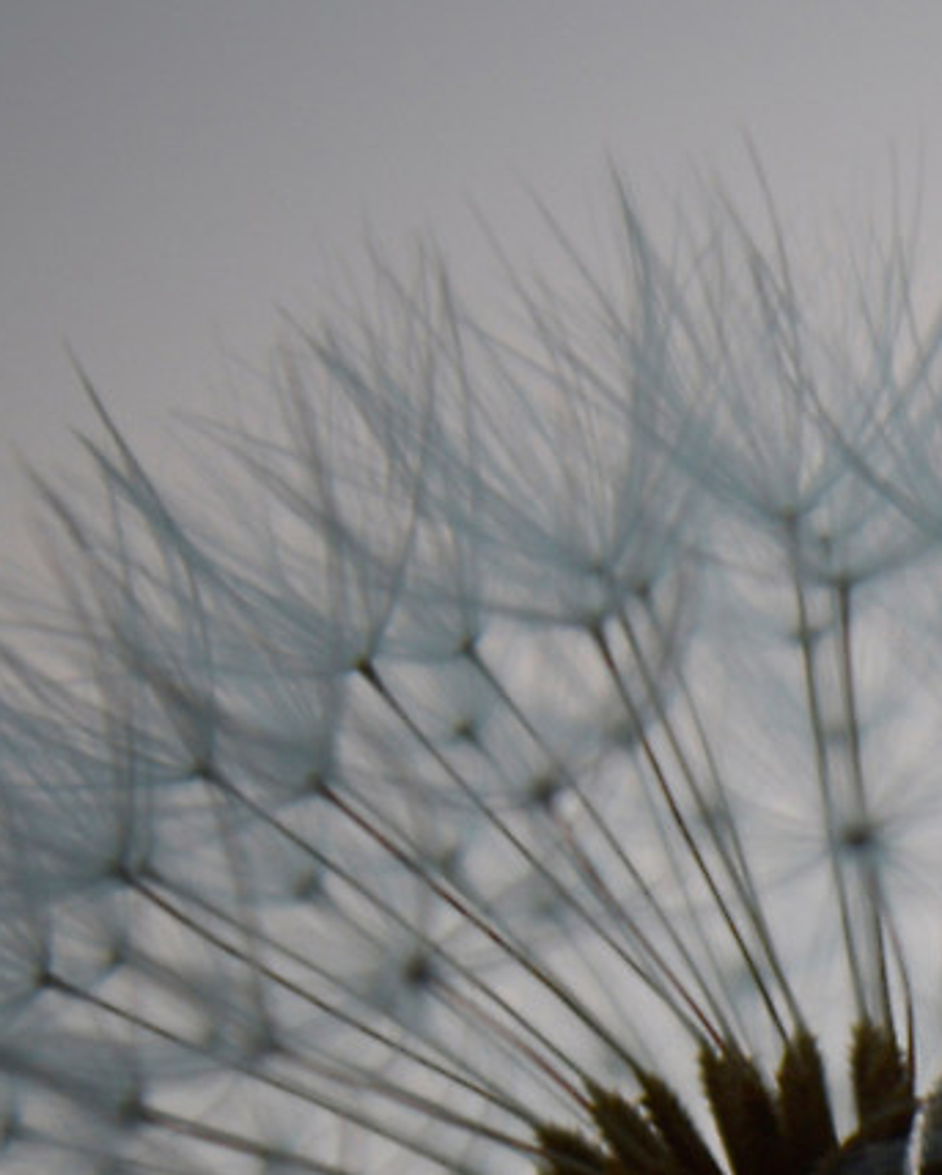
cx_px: 1653
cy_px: 1444
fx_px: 23346
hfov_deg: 2.3
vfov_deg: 2.9
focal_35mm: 671
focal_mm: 85
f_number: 4.5
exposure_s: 1/100
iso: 100
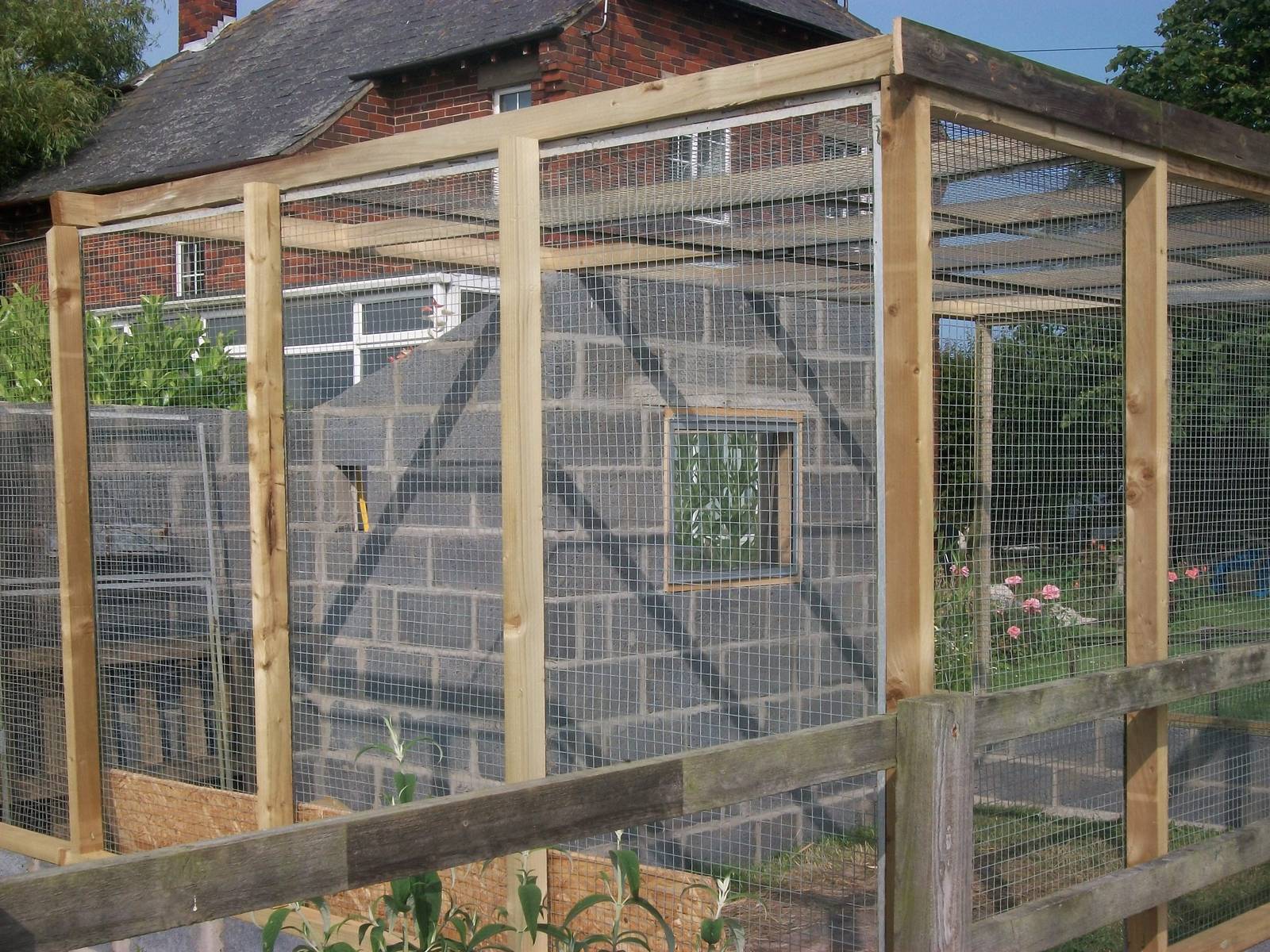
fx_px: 1834
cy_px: 476
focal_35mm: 50
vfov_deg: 29.1
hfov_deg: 38.2
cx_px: 635
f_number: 7
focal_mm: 8.8
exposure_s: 1/320
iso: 80
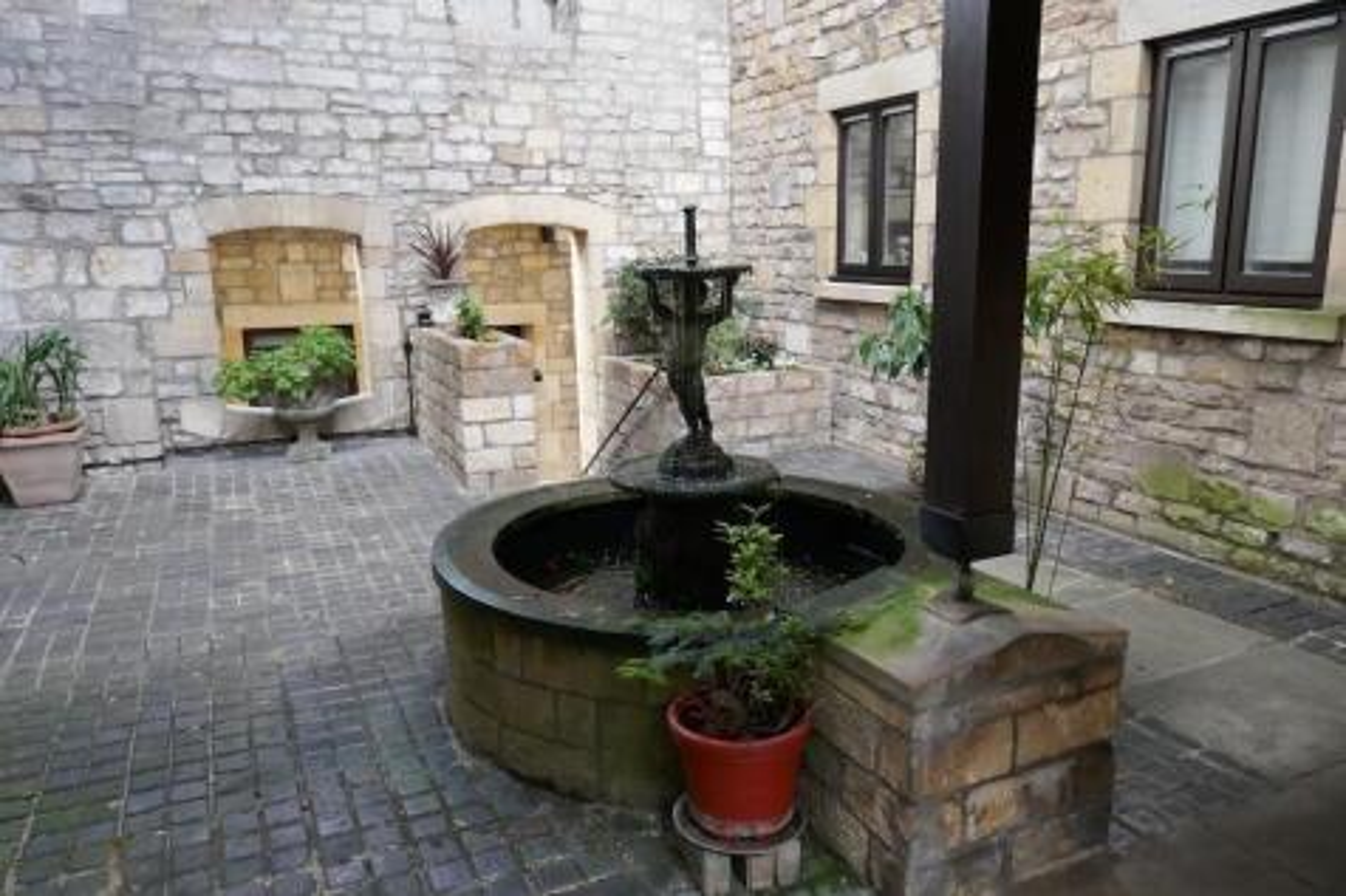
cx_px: 673
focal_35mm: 25
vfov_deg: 51.3
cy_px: 448
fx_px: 934
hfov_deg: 71.5
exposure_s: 1/60
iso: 1250
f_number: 4.5
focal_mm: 9.1
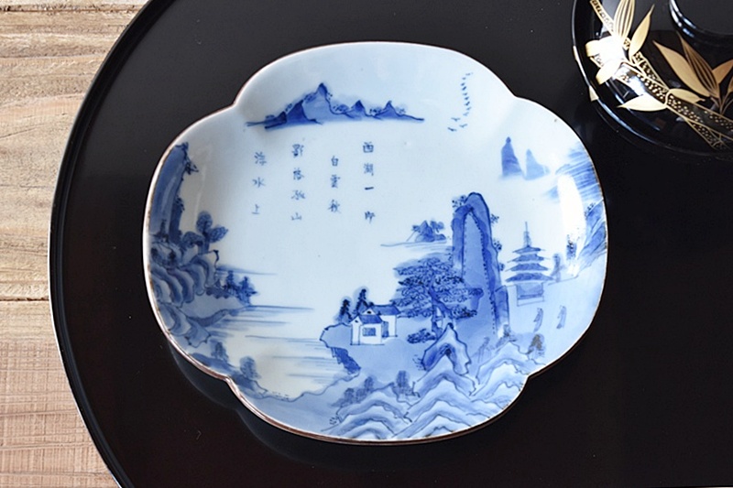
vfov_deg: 16.5
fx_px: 1679
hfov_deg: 24.6
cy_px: 244
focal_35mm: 82
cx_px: 366
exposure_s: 1/5
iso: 800
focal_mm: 55
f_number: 5.6
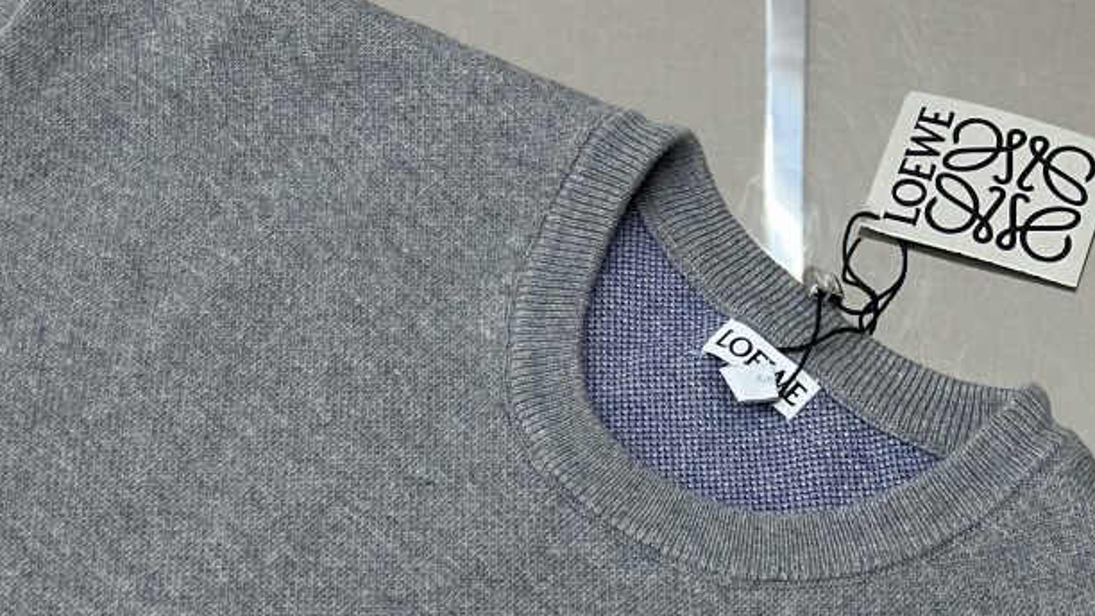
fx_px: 3571
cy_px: -315
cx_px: 782
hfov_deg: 17.4
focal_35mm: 123
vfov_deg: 9.6
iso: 80
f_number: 1.78
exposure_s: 1/283
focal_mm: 6.86
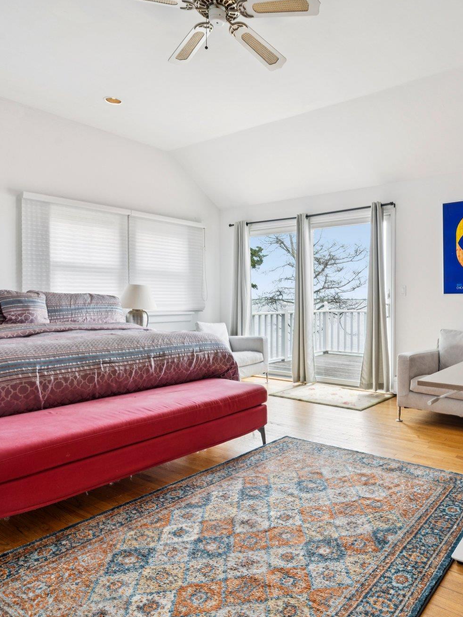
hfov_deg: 55.0
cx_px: 328
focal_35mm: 24
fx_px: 428
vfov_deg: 71.6
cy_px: 312
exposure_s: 1/13
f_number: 9
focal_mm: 16
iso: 160
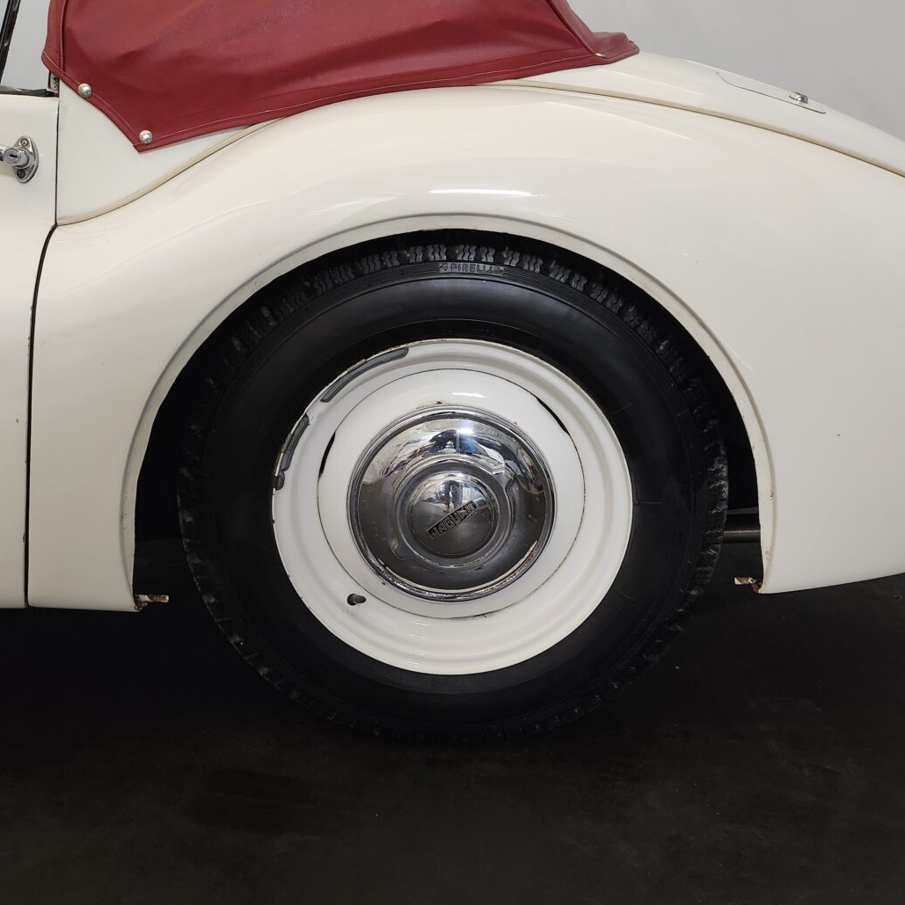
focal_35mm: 33
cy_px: 391
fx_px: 976
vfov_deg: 49.6
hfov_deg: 49.7
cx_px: 420
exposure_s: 1/33.3
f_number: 1.8
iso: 500
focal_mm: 5
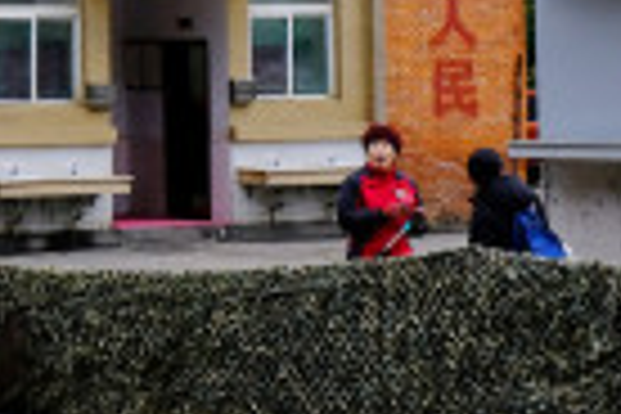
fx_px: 2846
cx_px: -490
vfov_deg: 8.2
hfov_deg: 11.6
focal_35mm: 165
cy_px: -166
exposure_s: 1/125
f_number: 5
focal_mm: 25.4
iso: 400
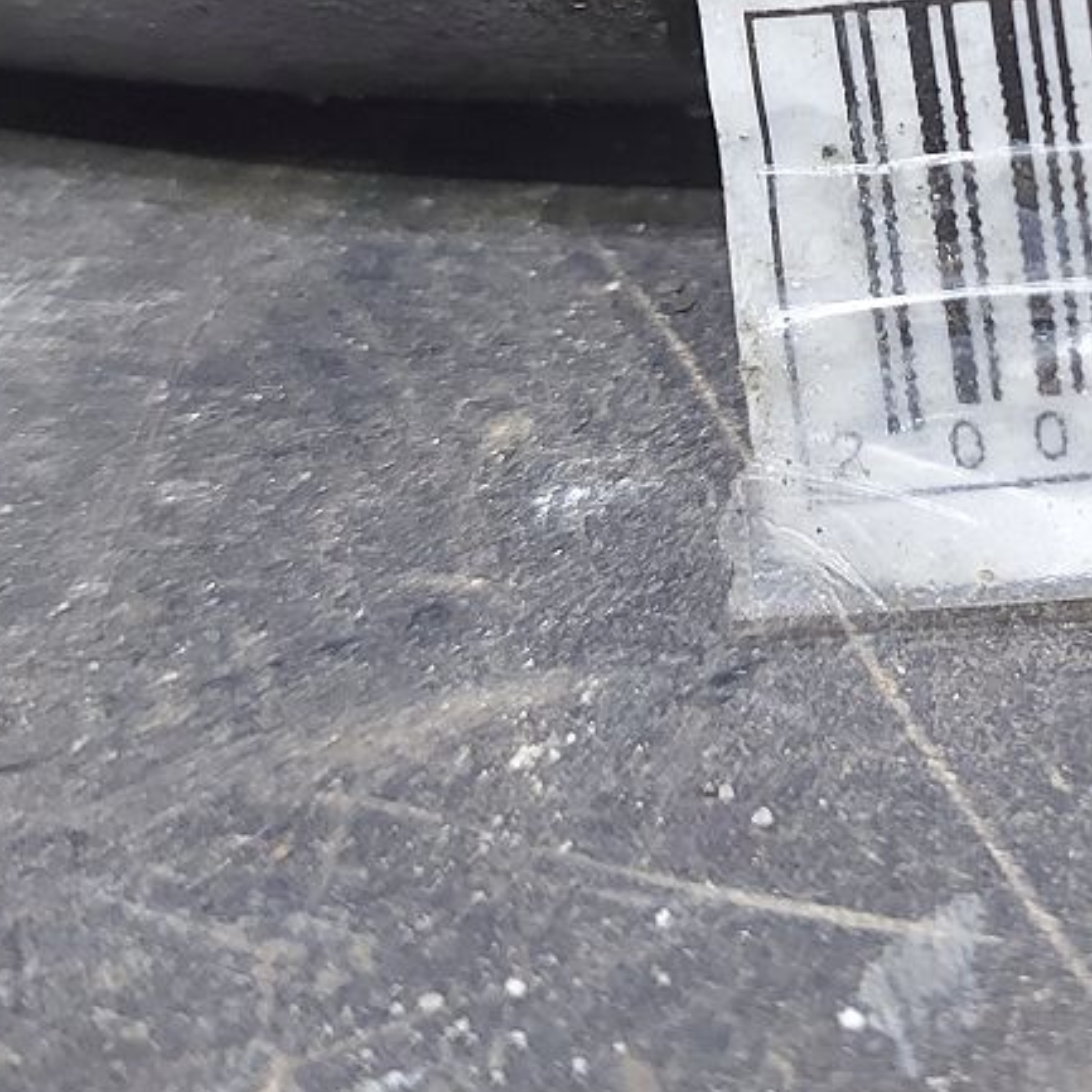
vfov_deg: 24.5
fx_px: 2427
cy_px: 78
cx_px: 1229
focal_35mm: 68
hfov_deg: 23.6
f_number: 1.8
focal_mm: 5.23
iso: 200
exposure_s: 1/25
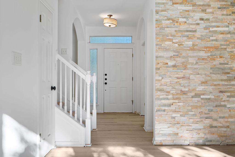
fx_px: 228
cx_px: 118
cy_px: 78
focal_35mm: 35
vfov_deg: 37.9
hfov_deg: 54.4
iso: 250
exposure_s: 1/6
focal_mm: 35
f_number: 9
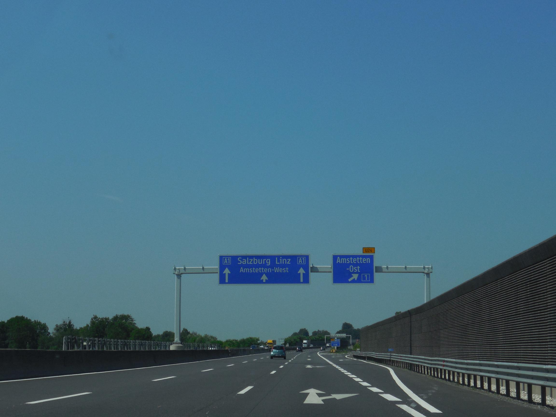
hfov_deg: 27.0
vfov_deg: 20.4
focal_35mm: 72
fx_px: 1156
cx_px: 278
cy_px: 208
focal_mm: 12.8
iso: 125
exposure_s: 1/1000
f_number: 6
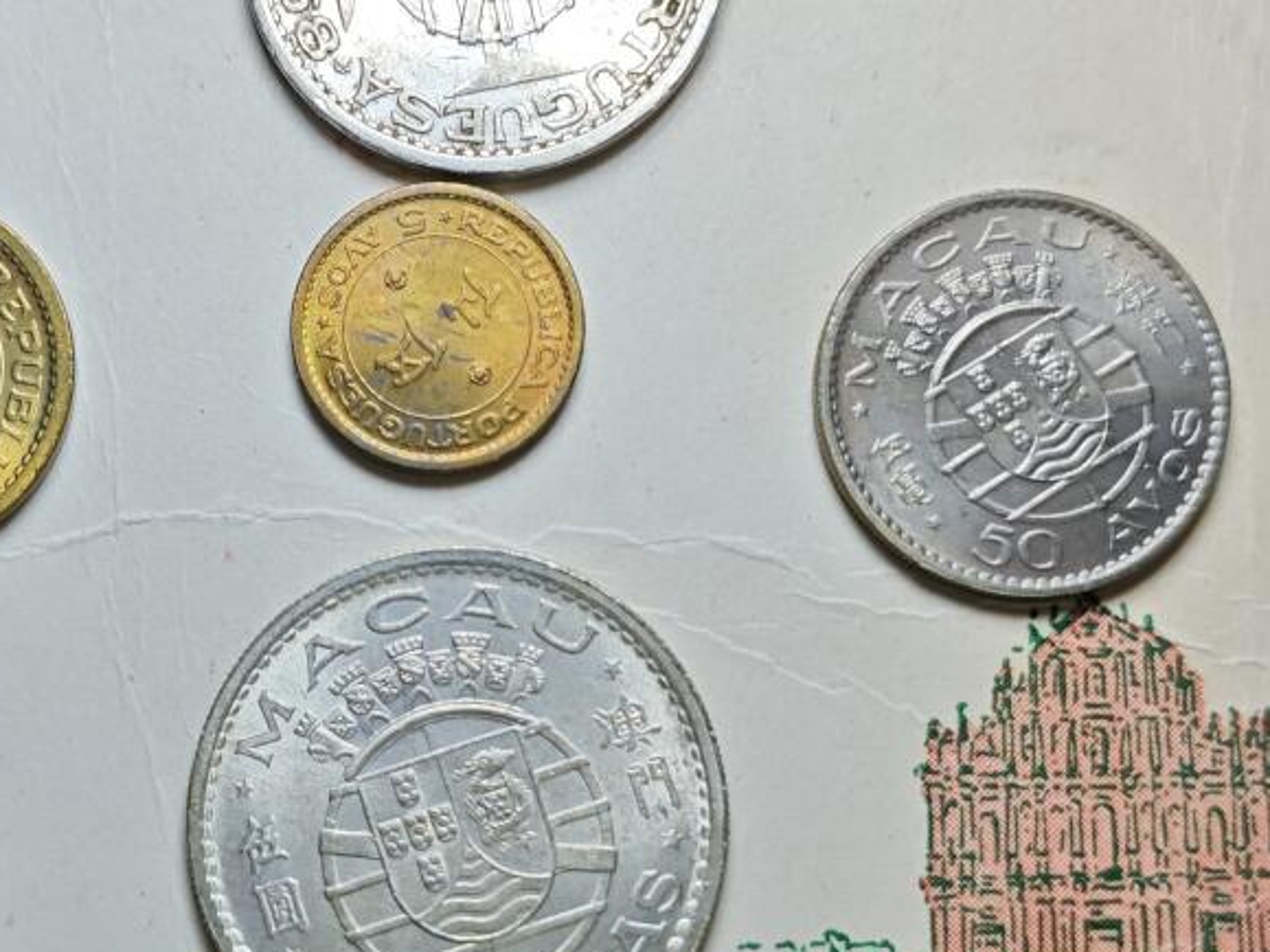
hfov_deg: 33.0
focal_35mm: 58
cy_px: 450
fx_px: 2127
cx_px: 423
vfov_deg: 25.2
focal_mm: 5.84
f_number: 1.6
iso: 50
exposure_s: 1/202
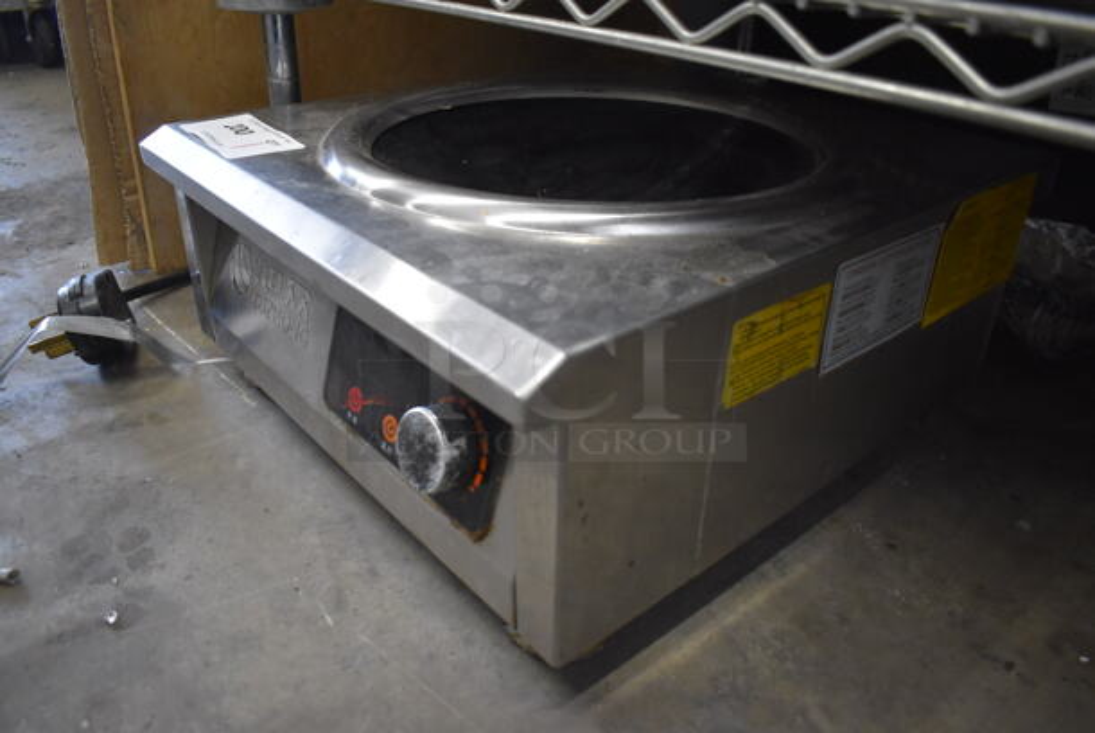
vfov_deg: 48.0
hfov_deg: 67.3
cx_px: 548
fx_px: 822
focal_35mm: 27
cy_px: 366
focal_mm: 18
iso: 2000
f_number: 3.5
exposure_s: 1/125
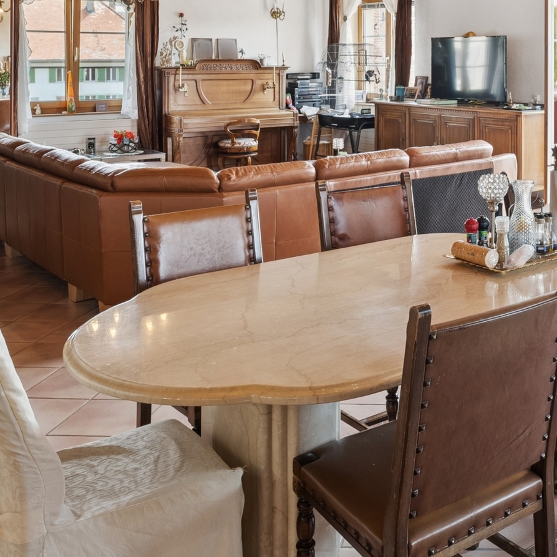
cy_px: 100
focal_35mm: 39
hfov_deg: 39.8
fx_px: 710
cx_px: 499
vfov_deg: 40.8
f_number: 8
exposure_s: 1/4
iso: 100
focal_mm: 16
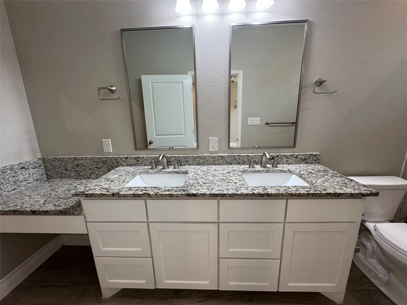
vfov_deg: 85.7
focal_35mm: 14
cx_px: 204
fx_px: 165
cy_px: 152
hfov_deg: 102.1
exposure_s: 1/120
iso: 200
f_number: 2.2
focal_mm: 2.22
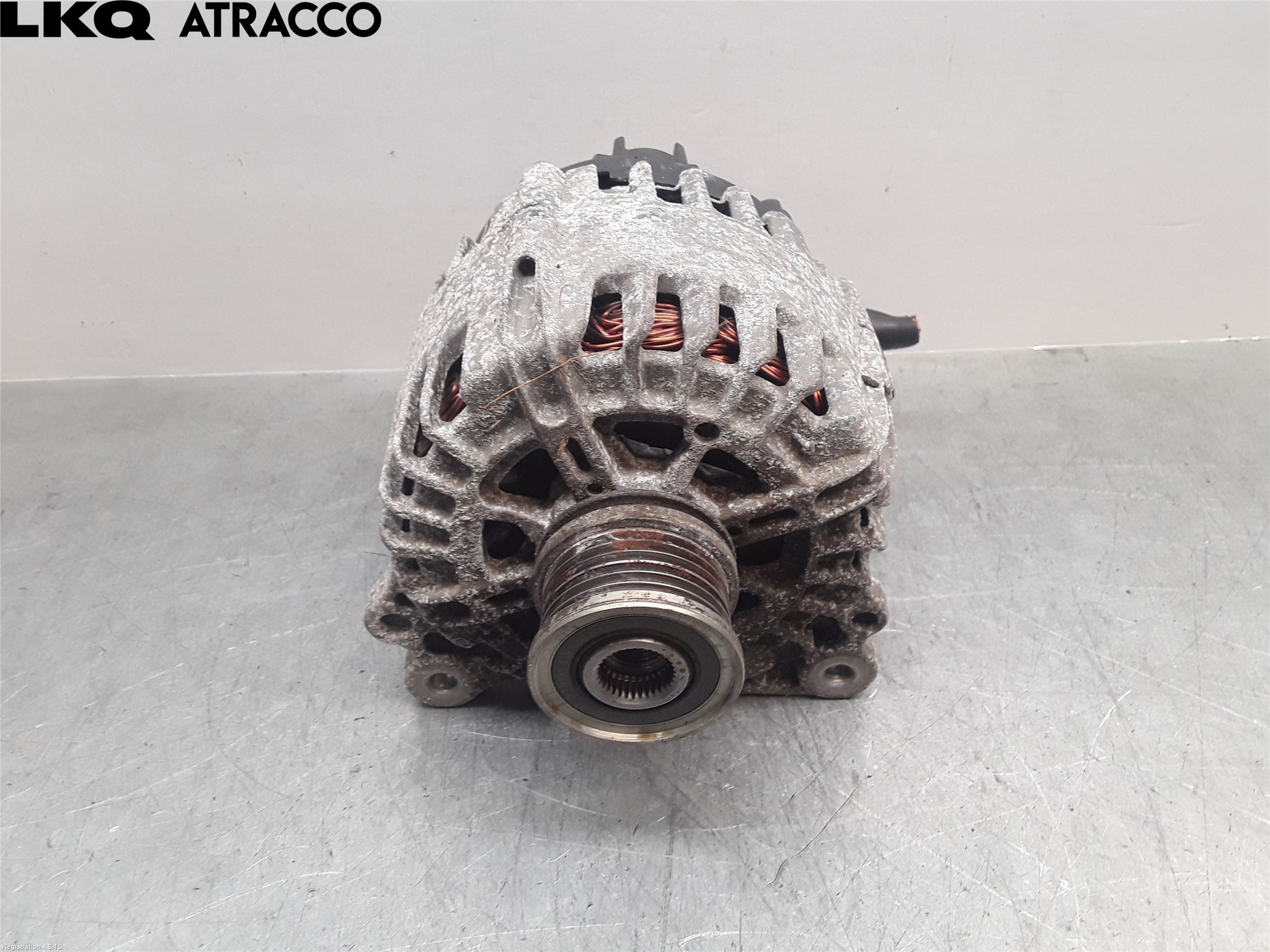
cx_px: 635
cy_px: 476
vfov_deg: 49.7
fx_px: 1027
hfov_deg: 63.4
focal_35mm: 28
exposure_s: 1/50
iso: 50
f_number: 1.9
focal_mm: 2.91
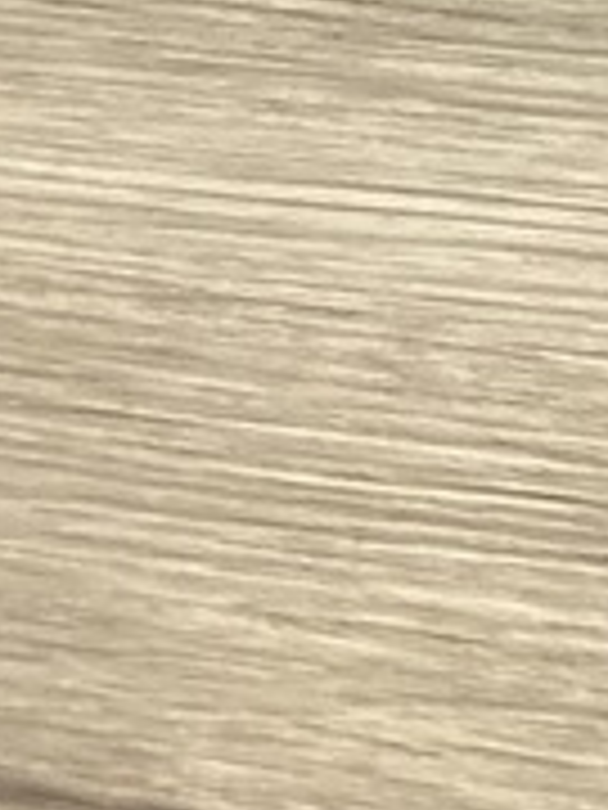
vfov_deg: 11.0
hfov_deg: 8.9
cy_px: -1202
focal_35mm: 148
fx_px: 3466
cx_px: 1558
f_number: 1.8
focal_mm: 4.25
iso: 200
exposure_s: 1/60
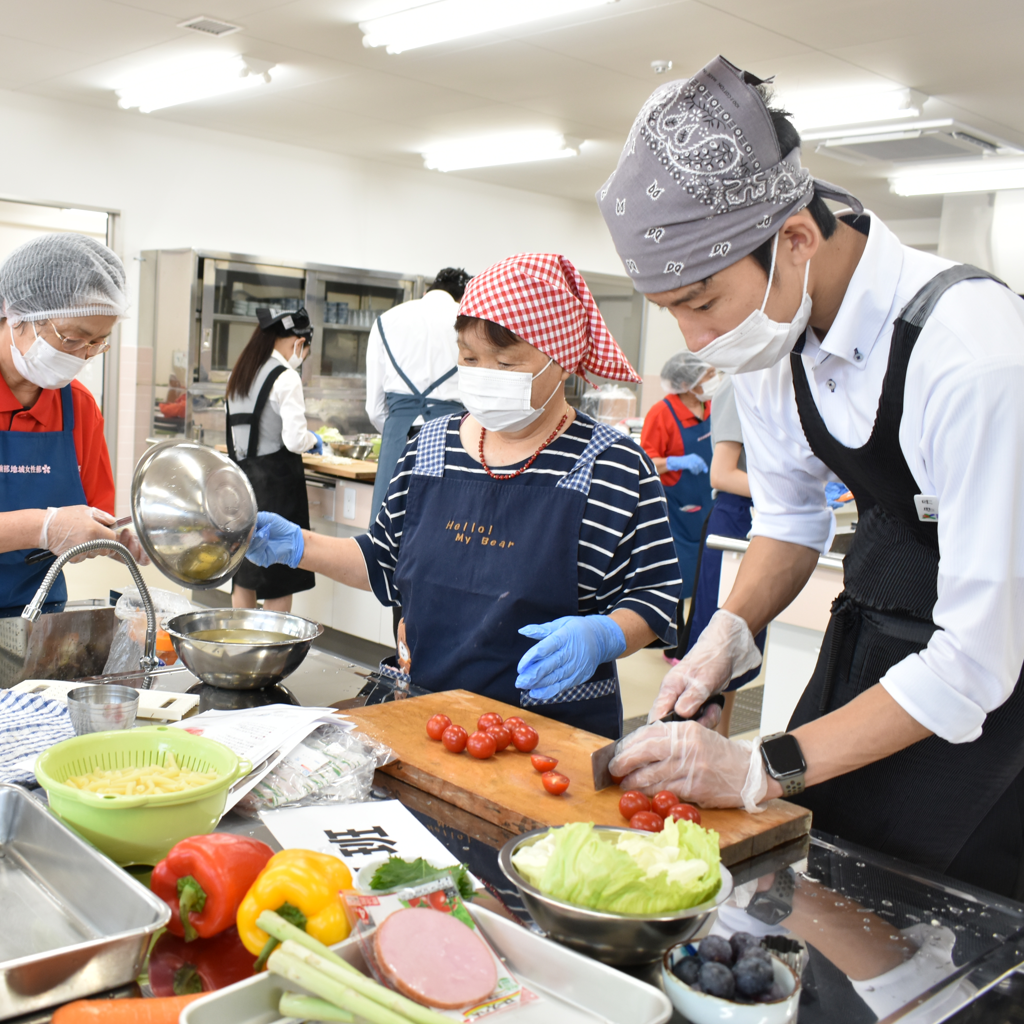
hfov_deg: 46.8
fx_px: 1171
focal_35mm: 35
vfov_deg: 47.2
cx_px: 381
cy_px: 510
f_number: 4.5
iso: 400
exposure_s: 1/80
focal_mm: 18
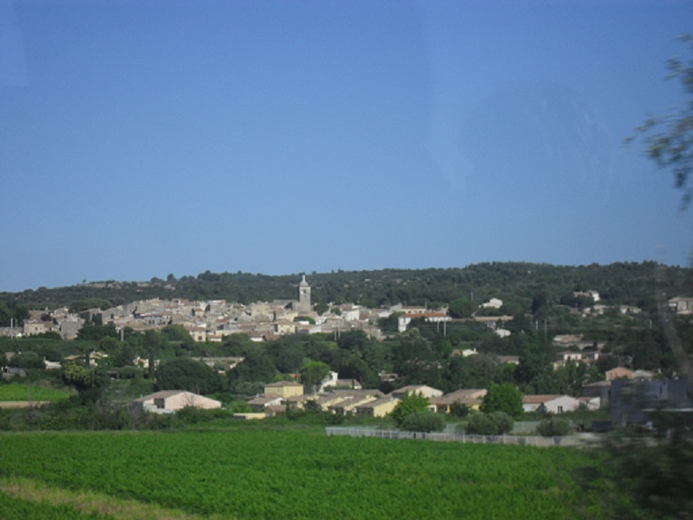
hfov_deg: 22.0
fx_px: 1782
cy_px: 260
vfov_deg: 16.6
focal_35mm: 89
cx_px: 346
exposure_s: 1/350
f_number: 5.5
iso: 100
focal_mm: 15.7
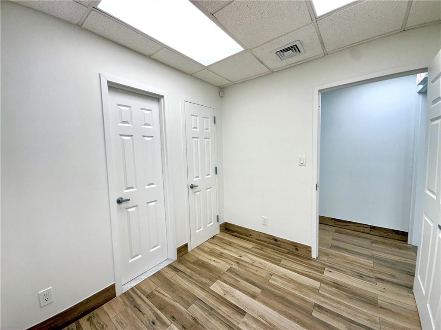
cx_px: 220
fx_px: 178
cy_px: 165
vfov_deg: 85.7
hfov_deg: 102.1
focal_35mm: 14
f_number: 2.2
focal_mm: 2.22
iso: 50
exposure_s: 1/158
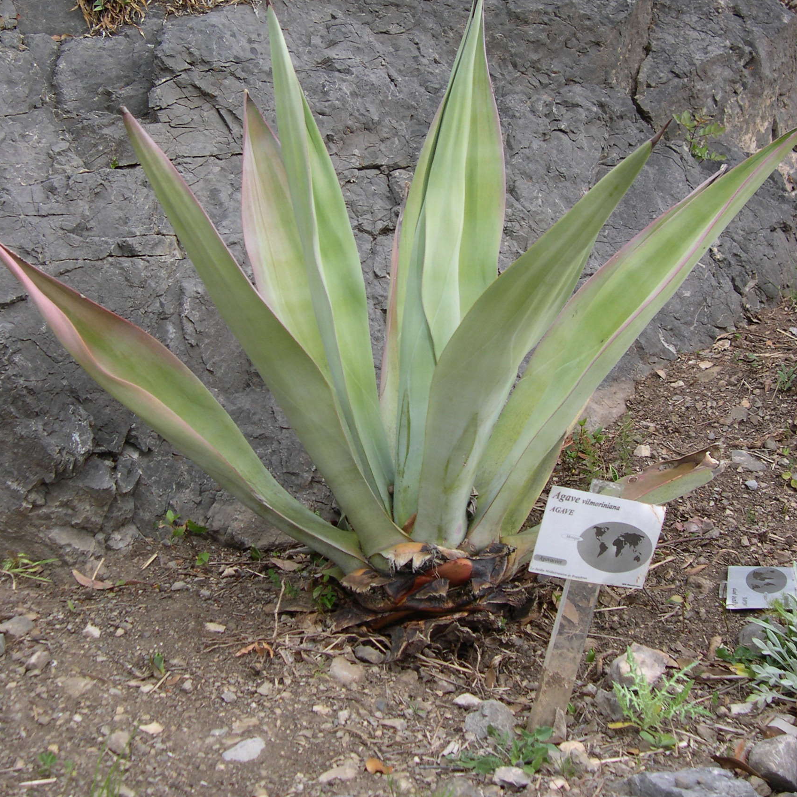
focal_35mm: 45
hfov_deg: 37.6
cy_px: 283
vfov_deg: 37.3
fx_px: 1172
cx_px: 398
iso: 100
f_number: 2.8
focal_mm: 8
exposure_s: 1/109
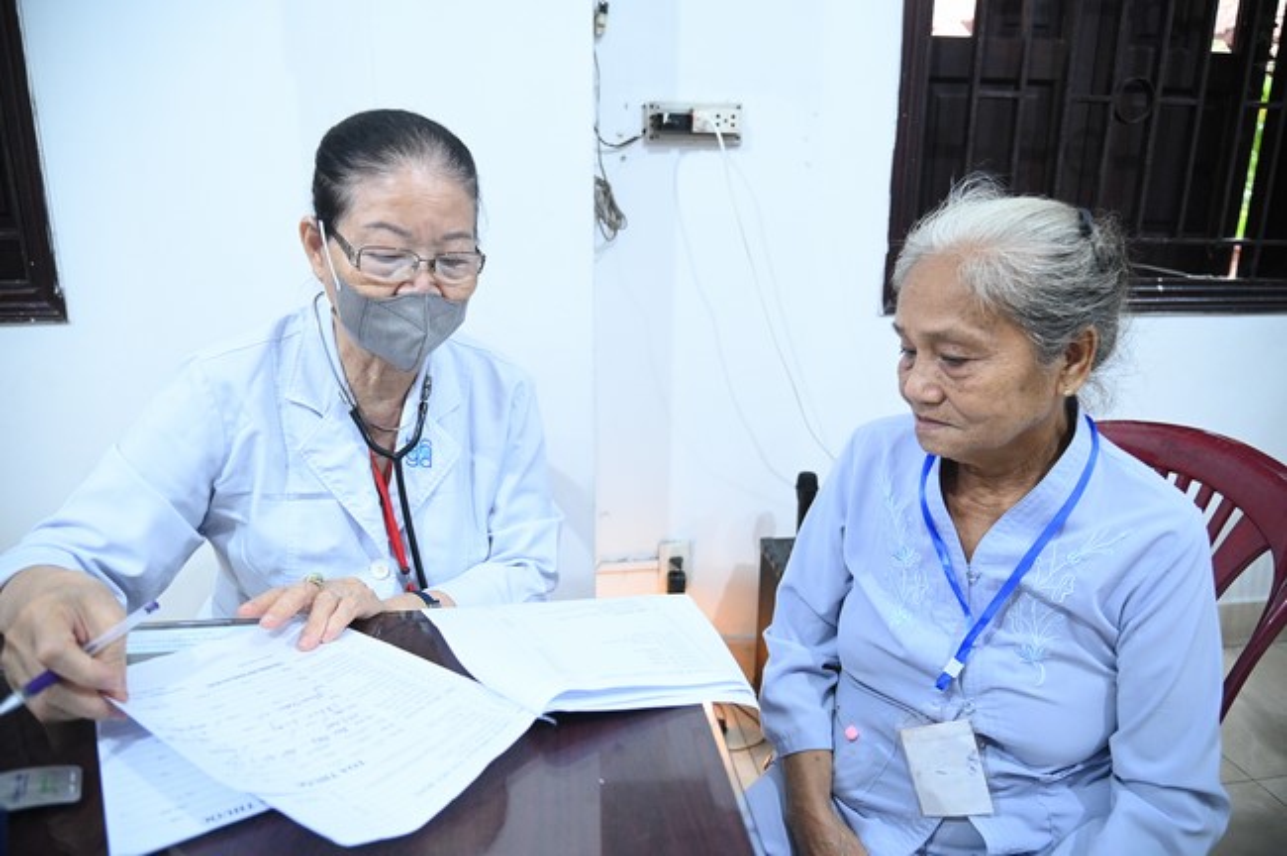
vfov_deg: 53.0
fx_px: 857
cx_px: 644
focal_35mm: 24
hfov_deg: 73.8
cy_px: 428
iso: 8000
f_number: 4
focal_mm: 24
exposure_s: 1/200
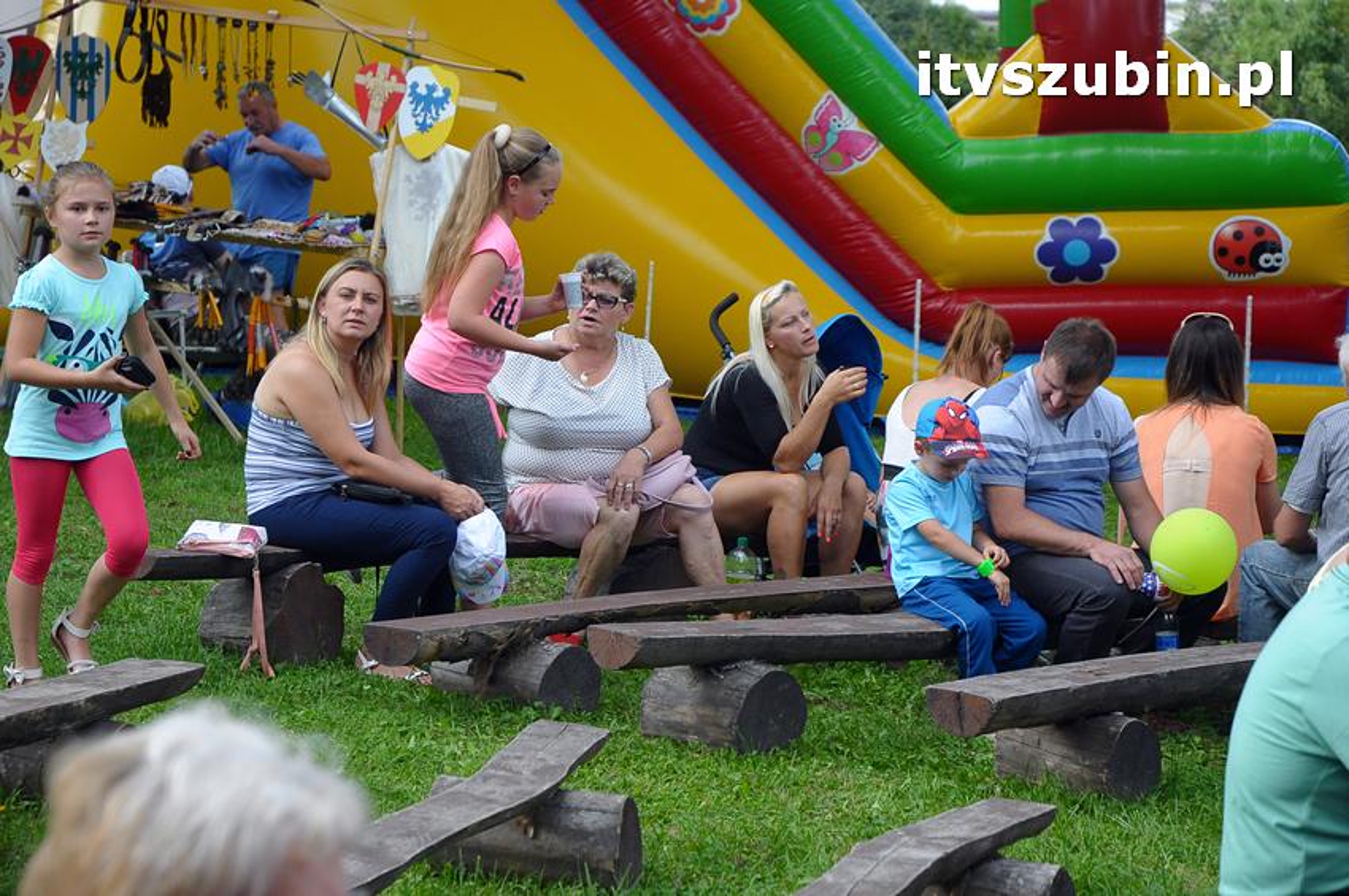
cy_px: 448
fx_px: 3931
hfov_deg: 19.5
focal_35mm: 105
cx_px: 674
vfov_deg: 13.0
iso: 640
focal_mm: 70
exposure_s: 1/500
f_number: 5.6
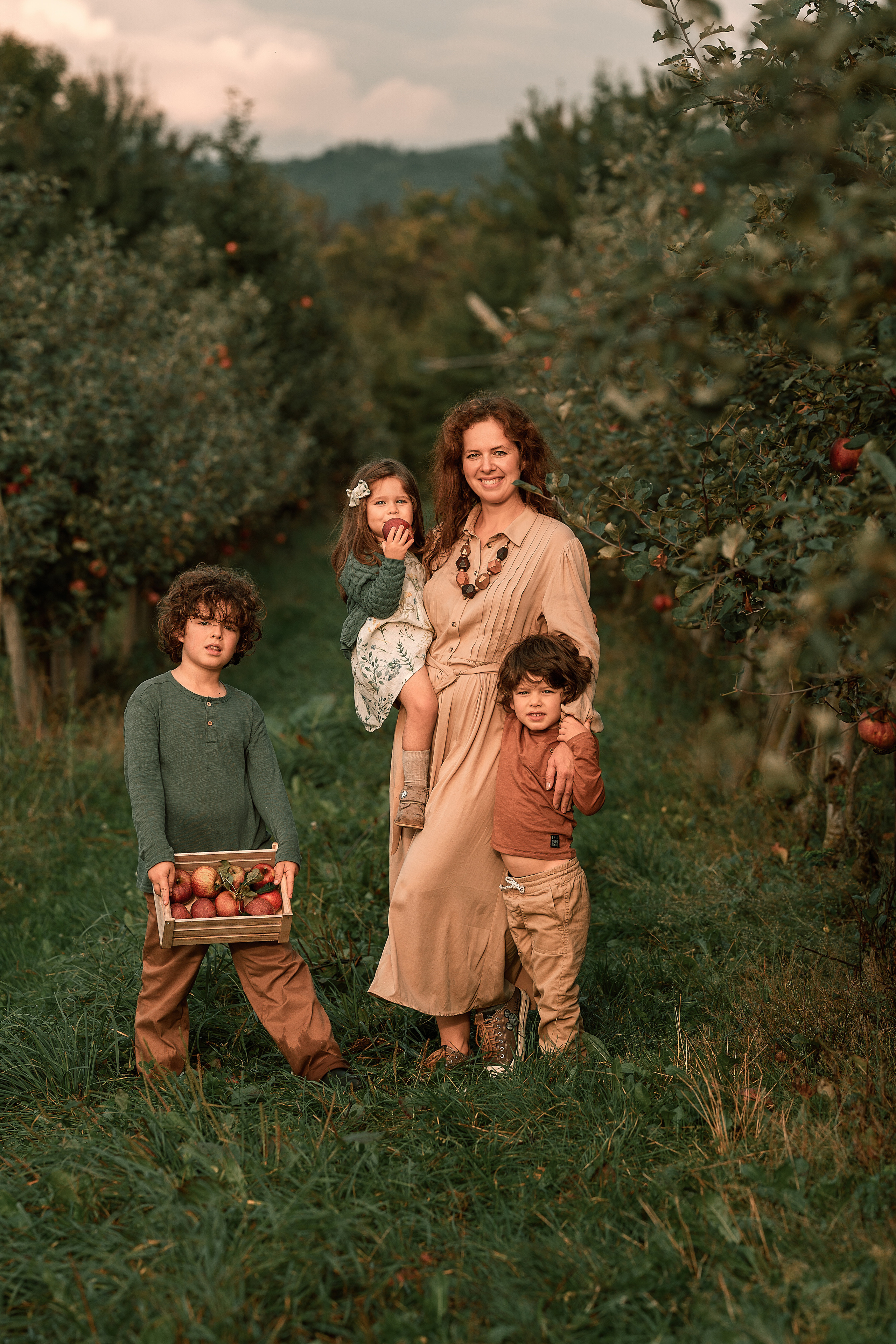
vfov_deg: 15.2
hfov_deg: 10.2
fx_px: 5040
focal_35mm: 135
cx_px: 448
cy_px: 672
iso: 100
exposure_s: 1/640
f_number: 4
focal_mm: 135
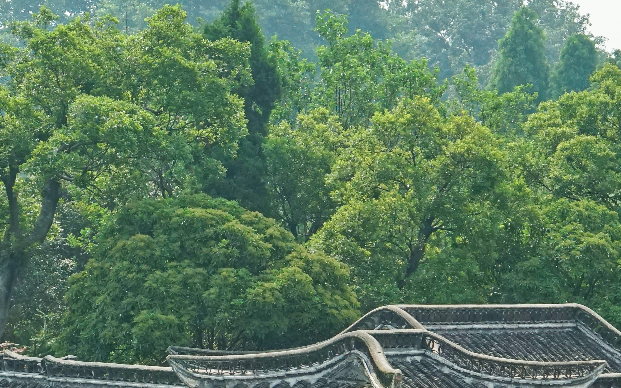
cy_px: 337
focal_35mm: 145
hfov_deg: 14.4
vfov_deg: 9.0
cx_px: 278
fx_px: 2454
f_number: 5.6
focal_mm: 55
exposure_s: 1/8000
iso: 1600
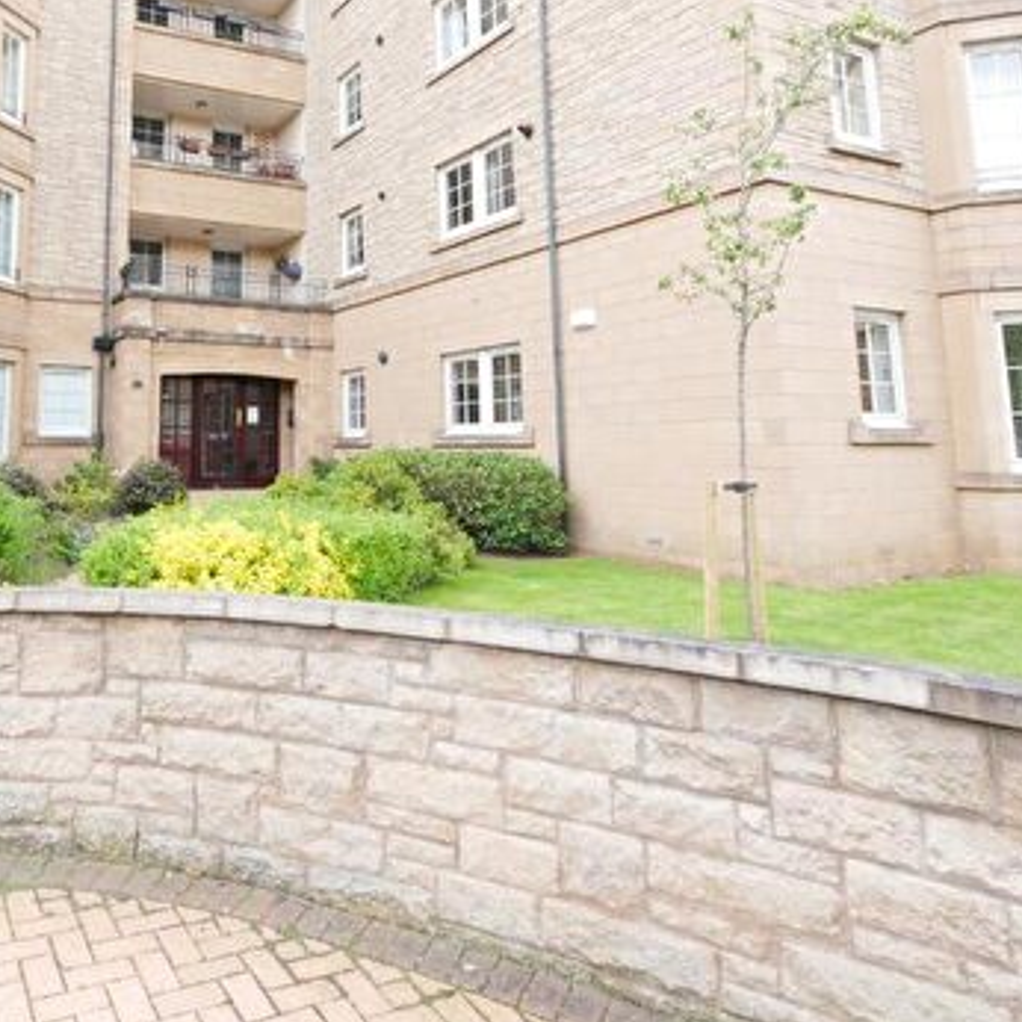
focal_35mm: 25
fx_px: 835
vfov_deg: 61.4
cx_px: 273
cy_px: 341
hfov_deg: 60.0
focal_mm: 7
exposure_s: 1/100
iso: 200
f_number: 4
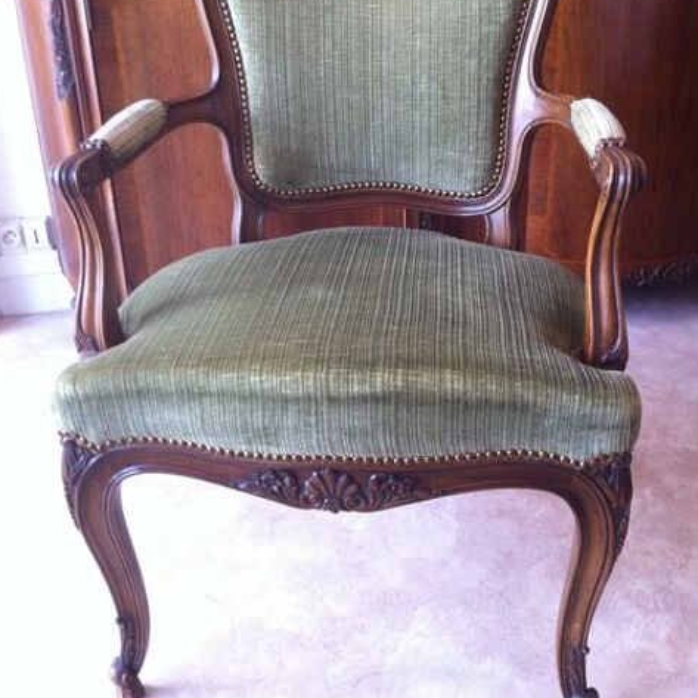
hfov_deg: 40.0
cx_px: 347
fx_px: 958
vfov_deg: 40.0
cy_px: 312
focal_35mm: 42
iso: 160
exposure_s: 1/15
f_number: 2.8
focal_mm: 3.85
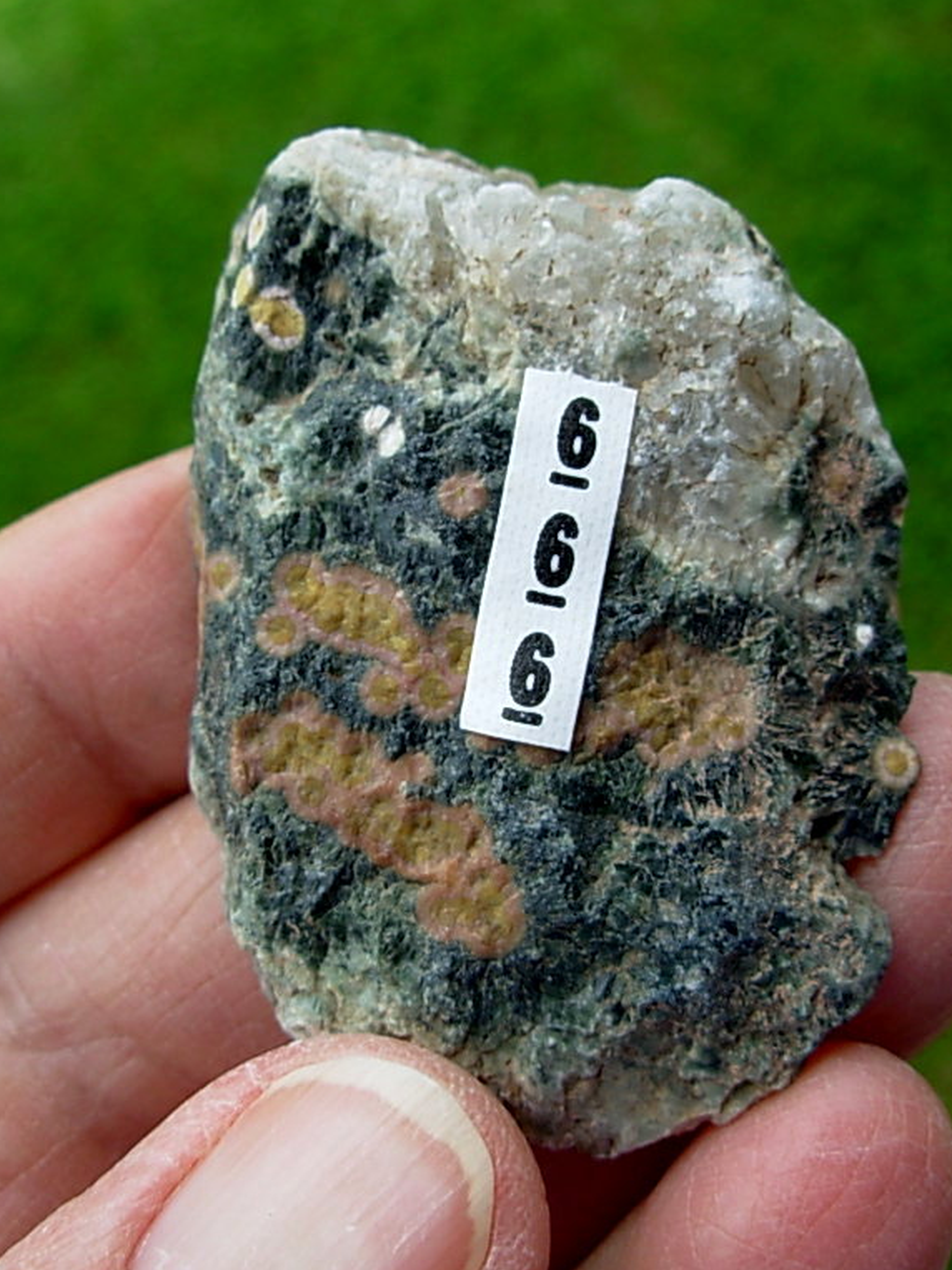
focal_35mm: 51
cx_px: 471
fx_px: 1871
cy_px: 634
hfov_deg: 28.6
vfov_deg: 37.5
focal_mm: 6.3
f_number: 2.9
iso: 50
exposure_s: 1/443
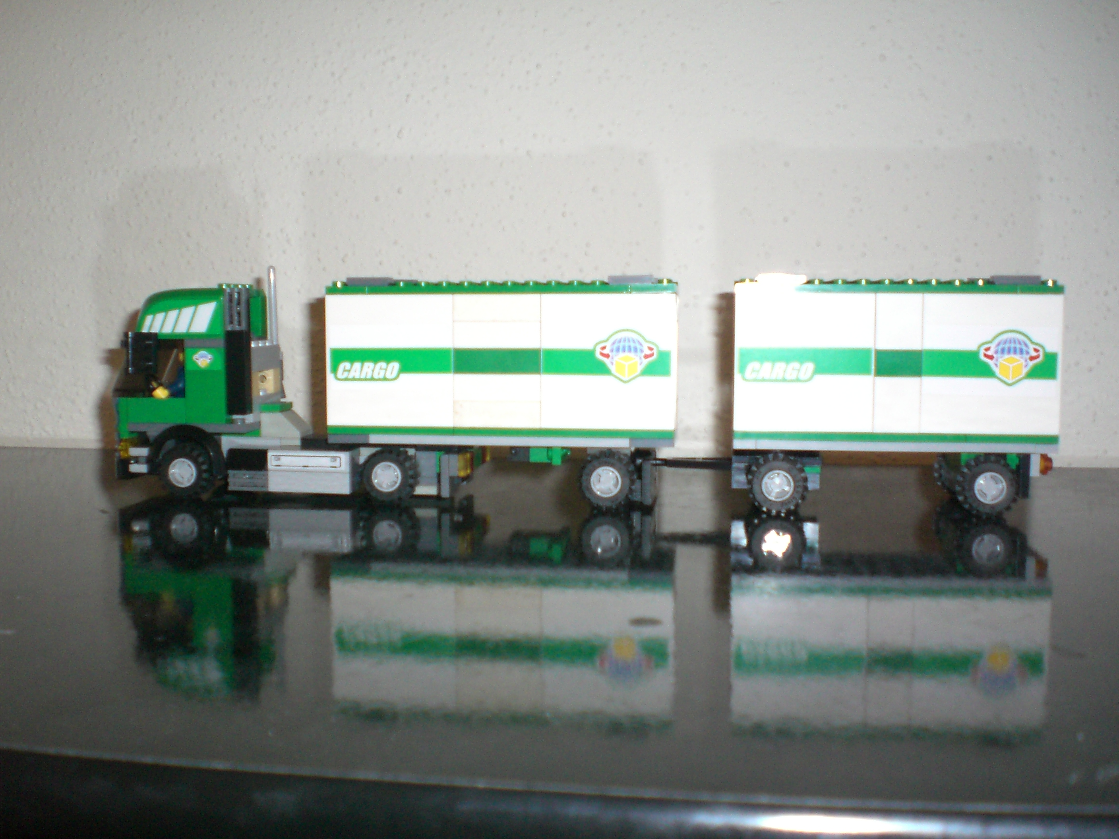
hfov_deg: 49.0
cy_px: 420
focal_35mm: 38
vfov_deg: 37.7
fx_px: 1228
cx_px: 560
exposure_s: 1/60
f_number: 3.1
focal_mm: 6.3
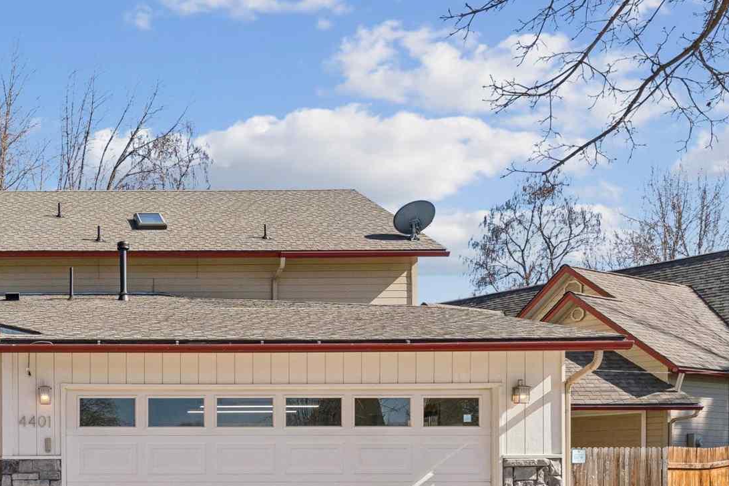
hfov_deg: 38.0
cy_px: 491
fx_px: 962
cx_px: 41
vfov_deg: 26.7
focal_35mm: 48
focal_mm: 16.9
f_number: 13
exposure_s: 1/250
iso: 400
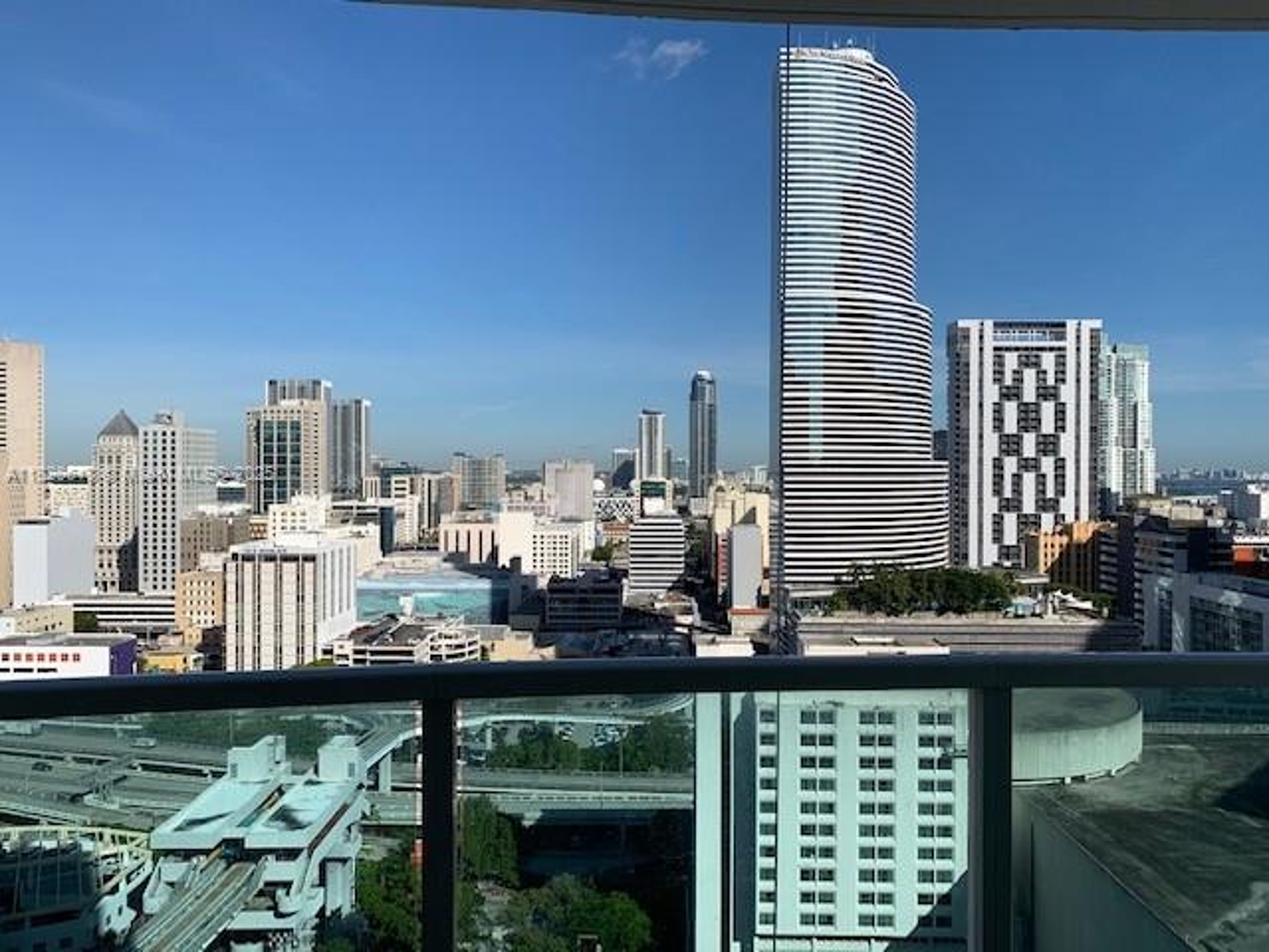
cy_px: 476
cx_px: 634
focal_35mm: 26
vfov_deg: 53.1
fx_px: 953
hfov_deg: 67.3
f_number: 1.8
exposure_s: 1/4274
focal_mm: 4.25
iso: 25
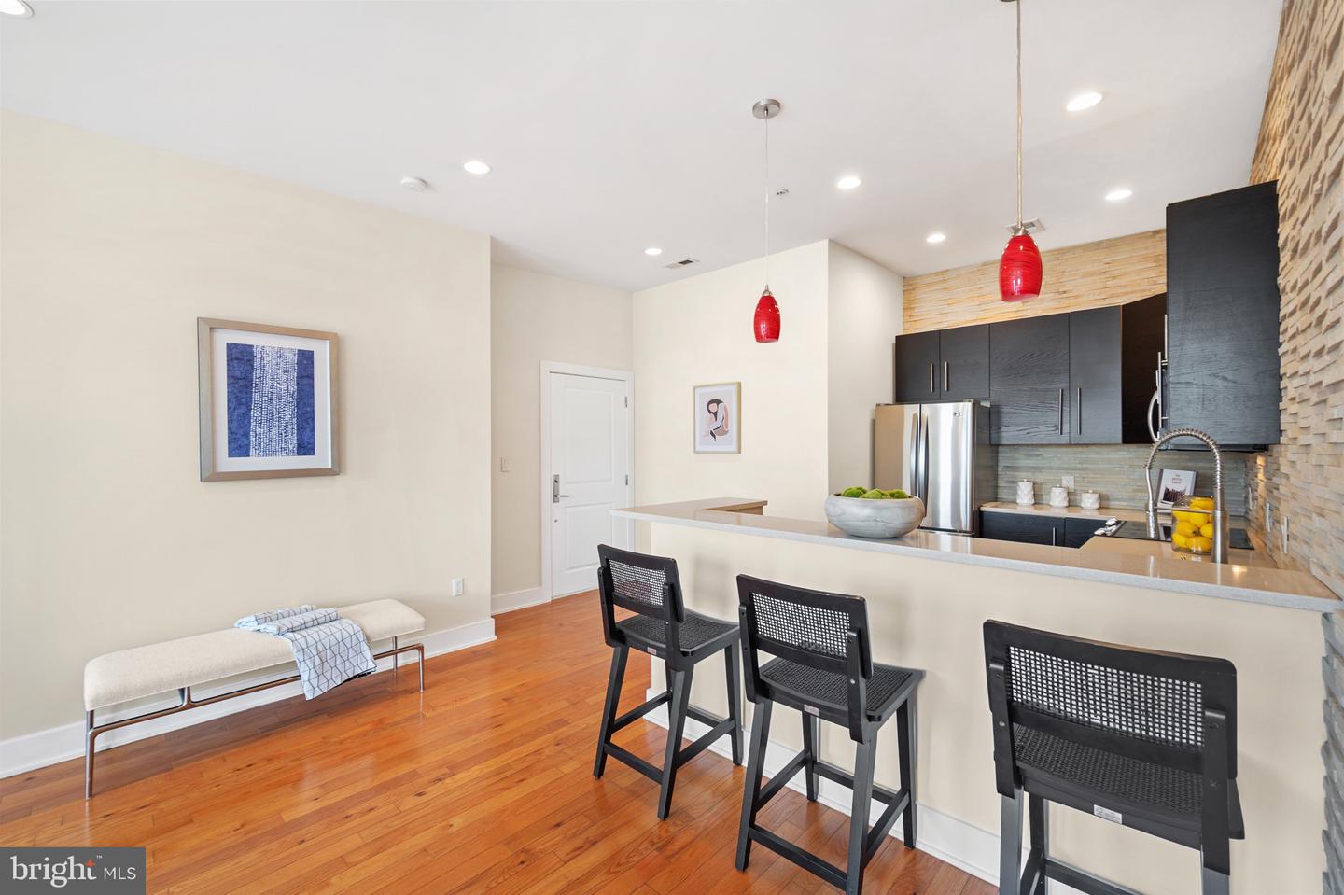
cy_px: 448
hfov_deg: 100.4
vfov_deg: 77.3
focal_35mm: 15
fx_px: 560
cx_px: 672
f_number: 6.3
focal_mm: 15
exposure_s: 1/4
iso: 400
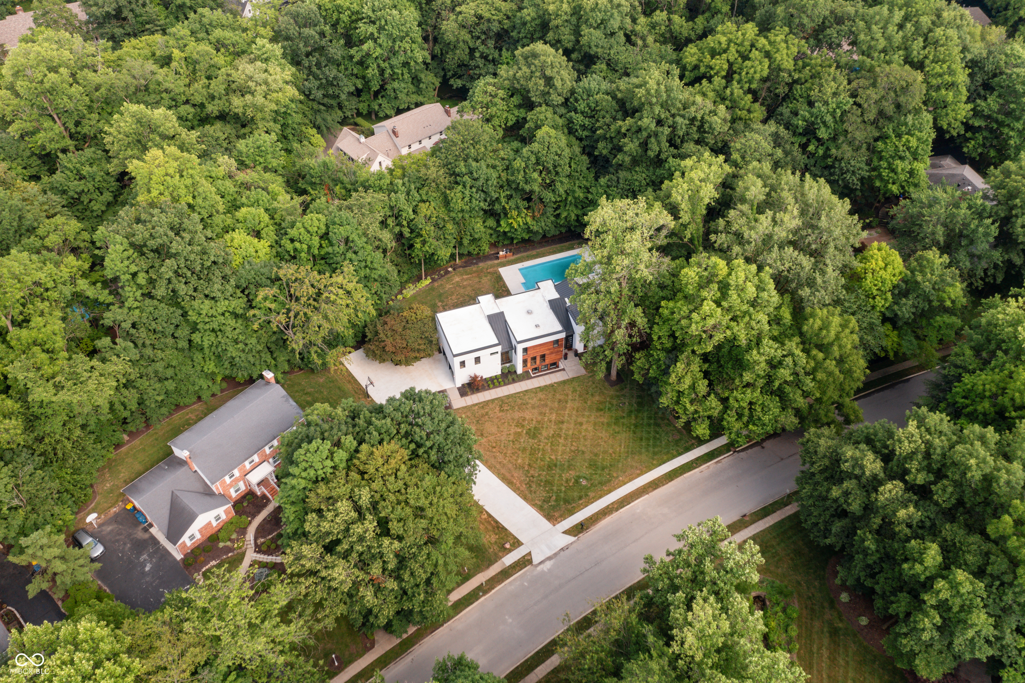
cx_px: 512
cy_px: 342
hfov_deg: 65.5
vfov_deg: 46.4
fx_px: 797
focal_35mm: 28
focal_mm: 10.26
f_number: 3.5
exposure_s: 1/60
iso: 100
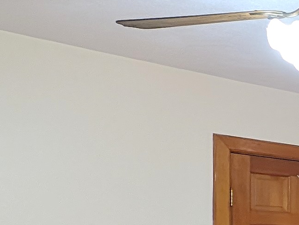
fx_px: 657
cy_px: 251
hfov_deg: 17.1
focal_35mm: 76
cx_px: 627
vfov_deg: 18.6
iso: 74
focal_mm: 2.23
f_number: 1.95
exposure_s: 1/23.8
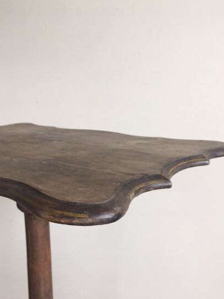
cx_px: 124
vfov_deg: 53.8
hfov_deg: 41.7
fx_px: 294
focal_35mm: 34
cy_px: 168
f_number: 2.2
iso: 32
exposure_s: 1/50
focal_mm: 4.15
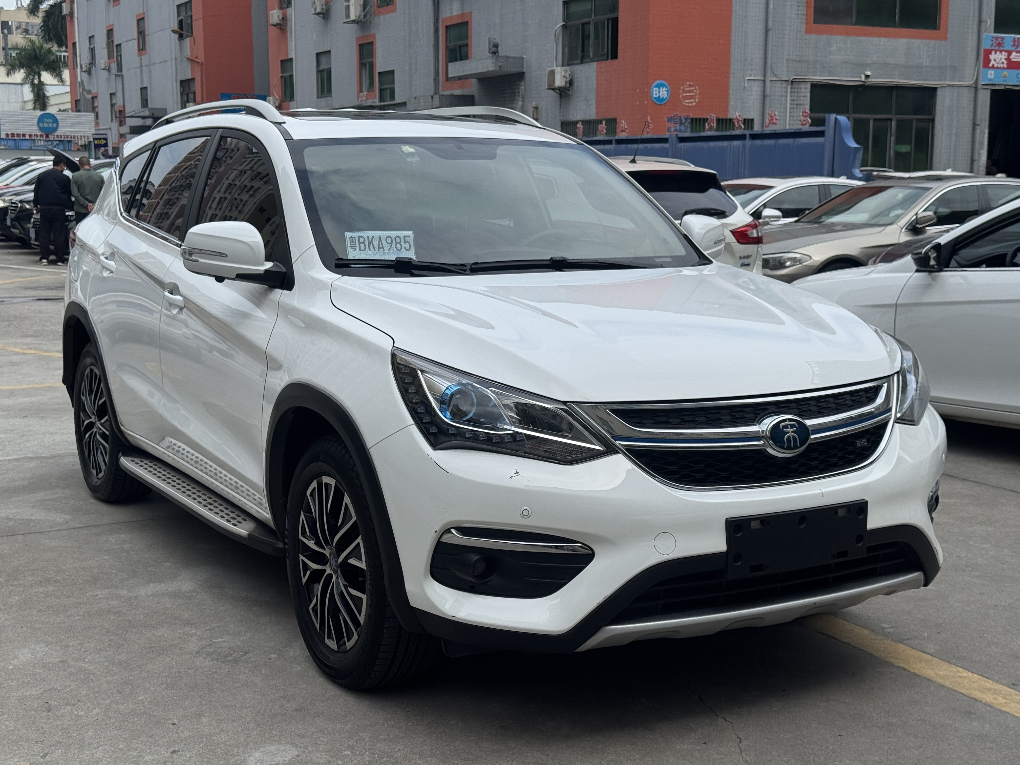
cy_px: 382
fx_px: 1414
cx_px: 510
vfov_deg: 30.3
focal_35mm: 48
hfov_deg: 39.7
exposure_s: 1/4608
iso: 64
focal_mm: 6.76
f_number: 1.78
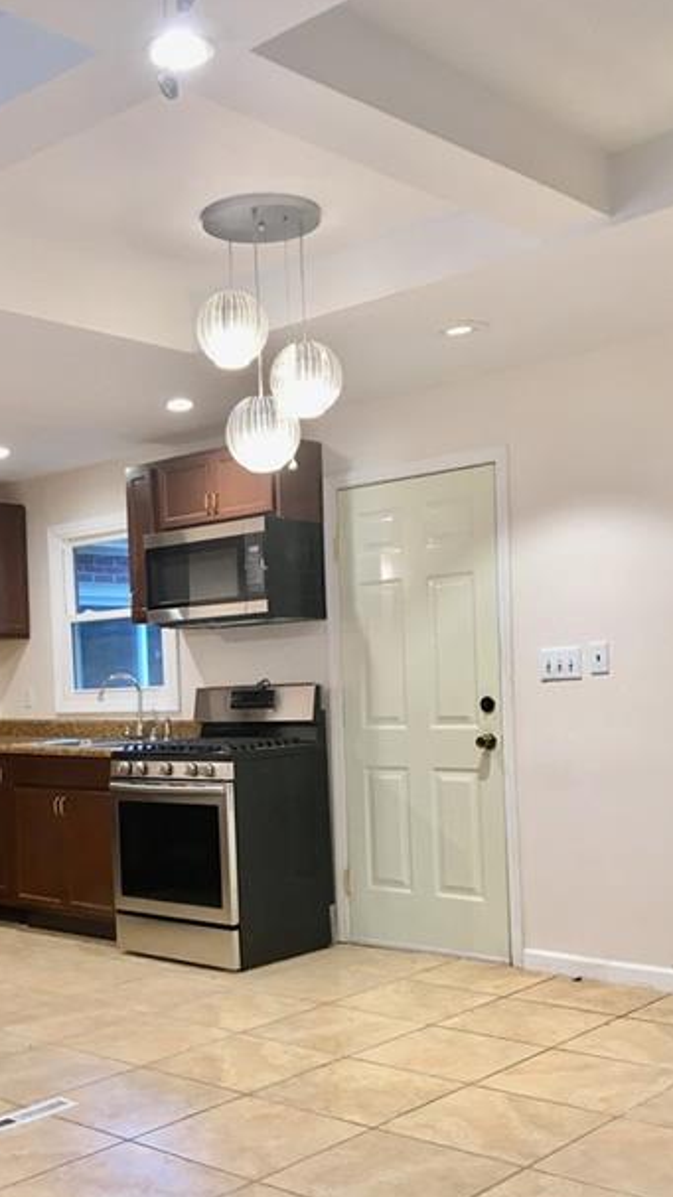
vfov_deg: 50.2
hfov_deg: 29.5
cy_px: 712
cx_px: 221
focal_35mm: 40
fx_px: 1270
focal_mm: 4.15
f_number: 2.2
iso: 64
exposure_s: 1/30
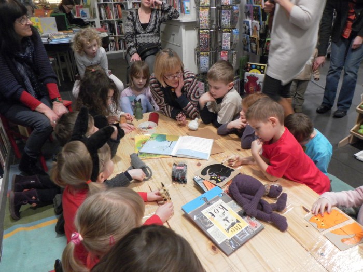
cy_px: 136
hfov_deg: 67.3
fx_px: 272
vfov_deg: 53.0
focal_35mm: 26
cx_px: 182
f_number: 2.8
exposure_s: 1/20
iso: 400
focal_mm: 4.6
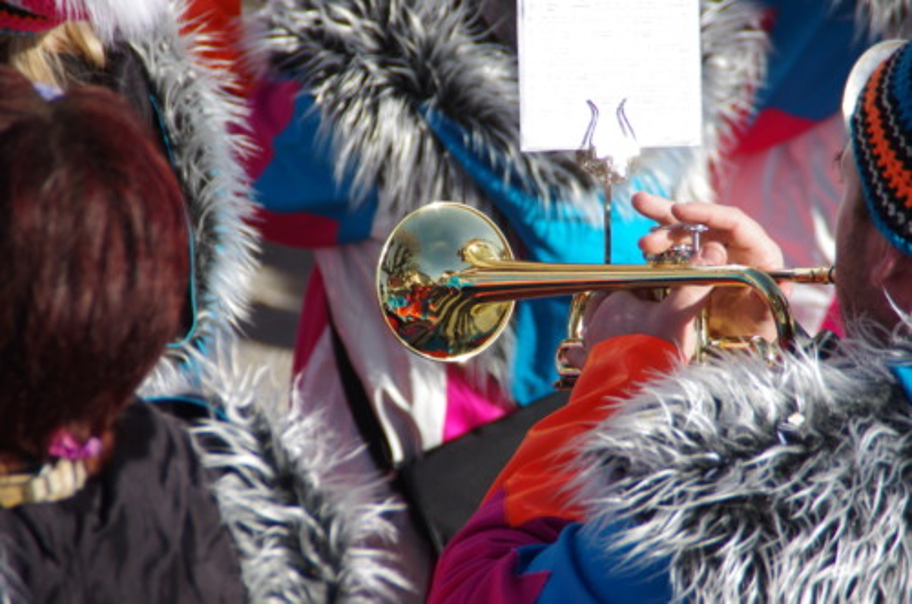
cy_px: 302
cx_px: 456
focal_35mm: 300
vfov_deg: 4.6
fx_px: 7583
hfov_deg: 6.9
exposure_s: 1/250
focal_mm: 200
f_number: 6.3
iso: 100
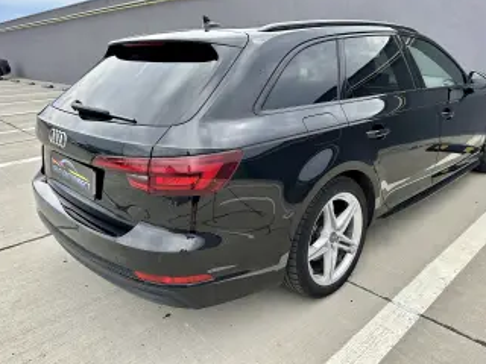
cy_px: 164
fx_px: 379
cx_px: 266
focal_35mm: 27
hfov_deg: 65.2
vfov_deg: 51.3
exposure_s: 1/894
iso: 80
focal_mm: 6.86
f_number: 1.78
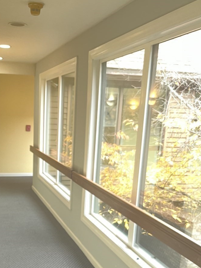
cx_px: 54
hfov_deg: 31.7
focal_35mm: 45
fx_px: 348
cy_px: 212
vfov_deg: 40.4
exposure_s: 1/60
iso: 250
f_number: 1.6
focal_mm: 5.1
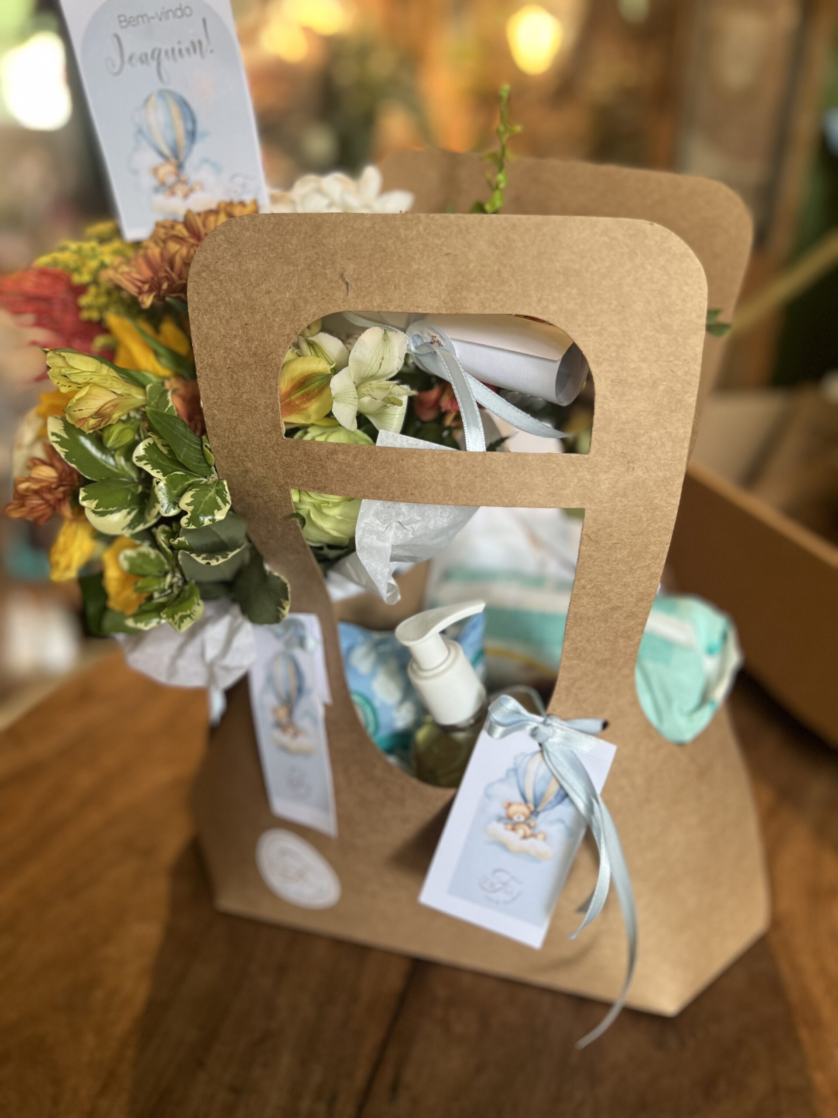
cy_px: 559
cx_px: 419
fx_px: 839
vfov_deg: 67.3
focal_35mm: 26
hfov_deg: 53.1
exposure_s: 1/60
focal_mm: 5.7
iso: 160
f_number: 1.5
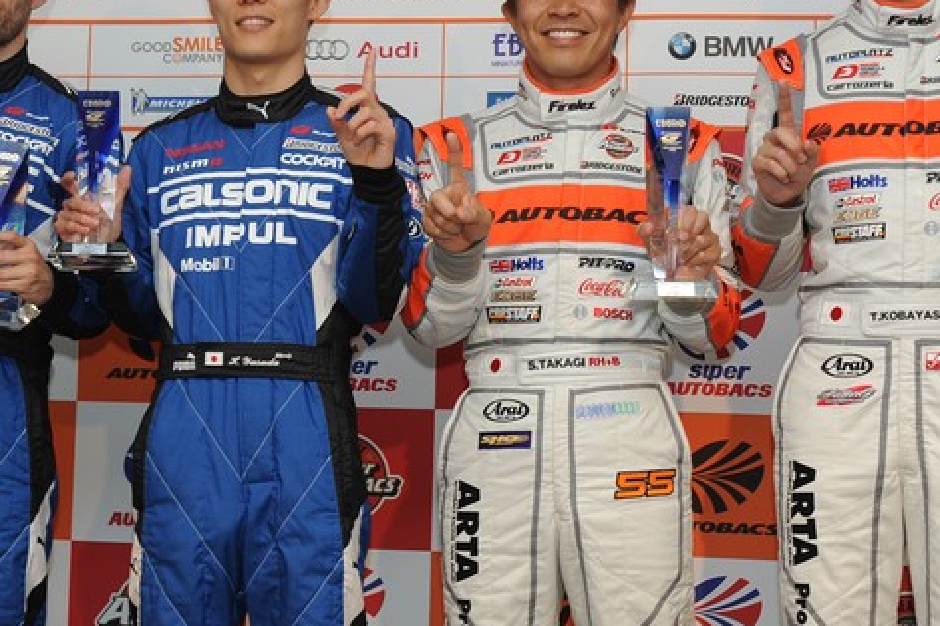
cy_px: 213
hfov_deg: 31.4
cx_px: 427
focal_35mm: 64
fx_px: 1670
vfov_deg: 21.2
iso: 200
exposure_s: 1/60
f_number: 4.8
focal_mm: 42
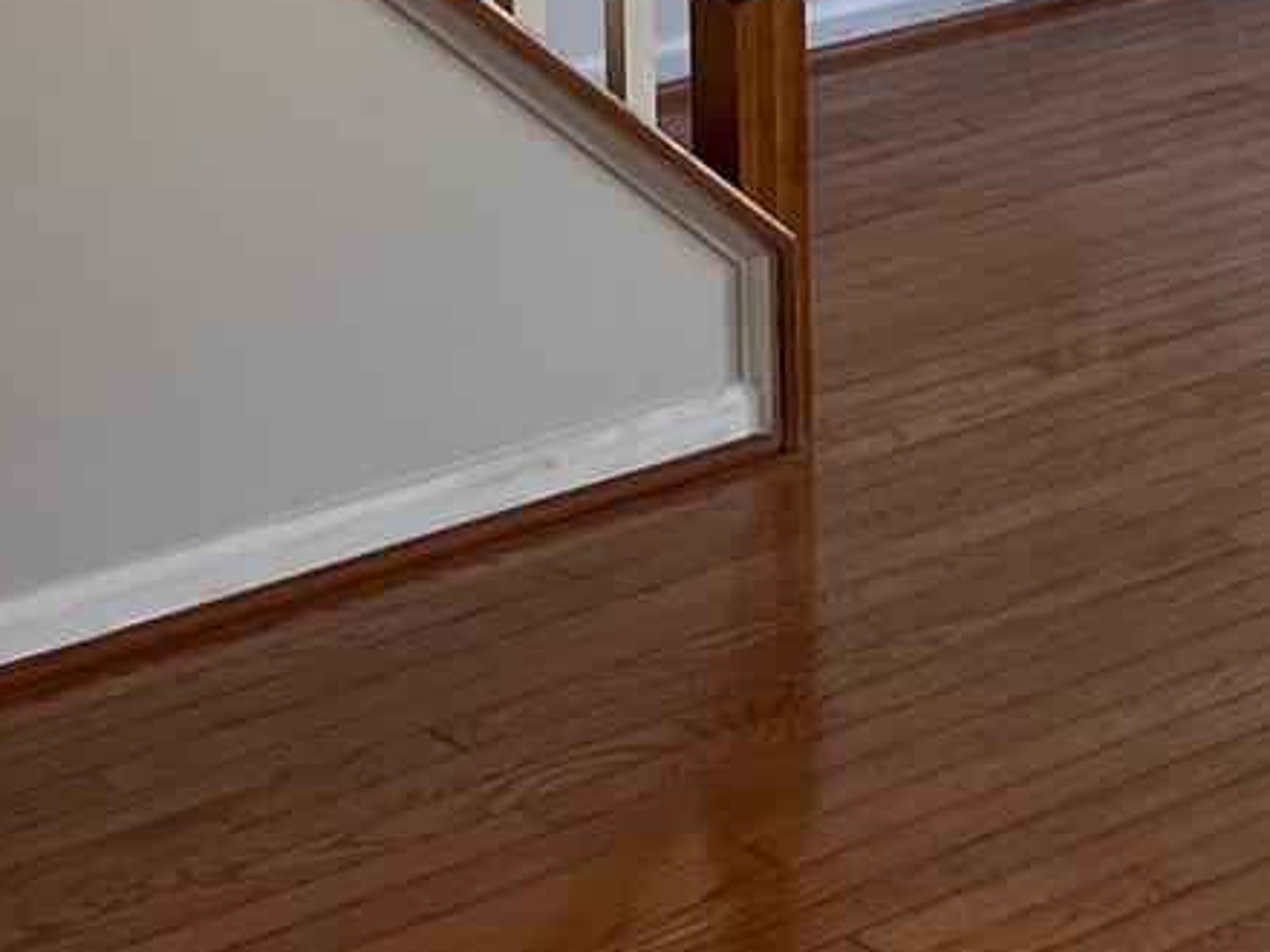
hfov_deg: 15.8
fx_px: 4439
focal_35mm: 121
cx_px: 1400
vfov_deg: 11.2
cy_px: -874
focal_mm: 5.7
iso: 100
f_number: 1.5
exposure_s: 1/120
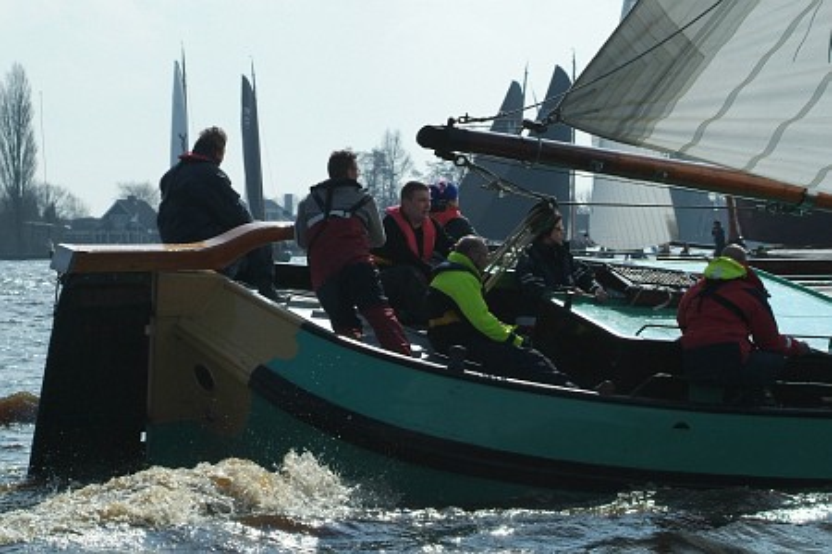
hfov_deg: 19.5
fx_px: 2426
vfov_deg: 13.0
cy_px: 277
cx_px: 416
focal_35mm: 105
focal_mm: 70
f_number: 9.5
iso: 400
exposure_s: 1/1500
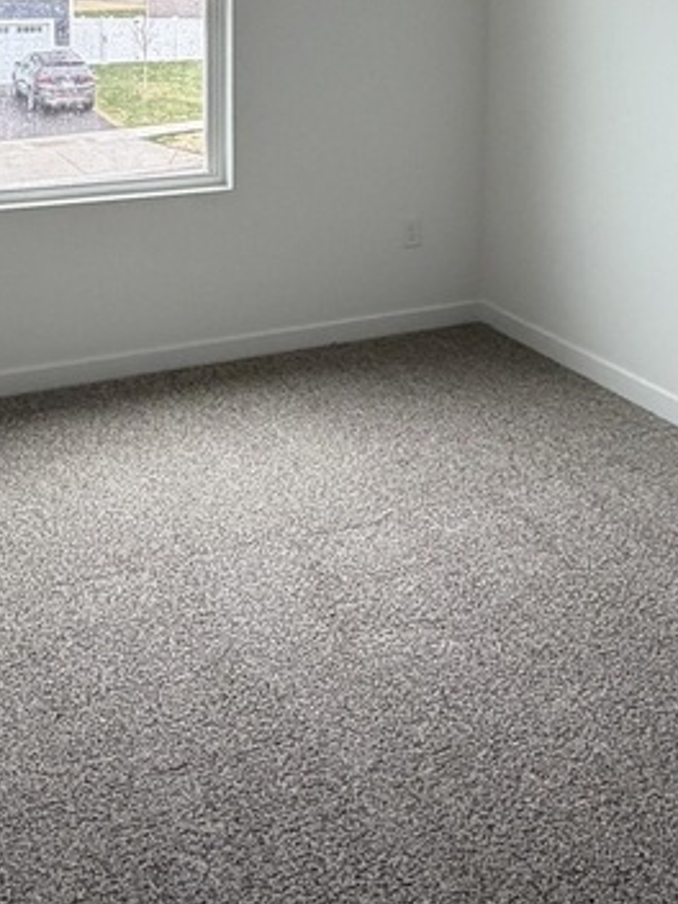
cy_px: 98
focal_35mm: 43
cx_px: 313
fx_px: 1123
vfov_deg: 40.6
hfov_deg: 33.6
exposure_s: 1/121
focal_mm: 2.22
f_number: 2.2
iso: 200
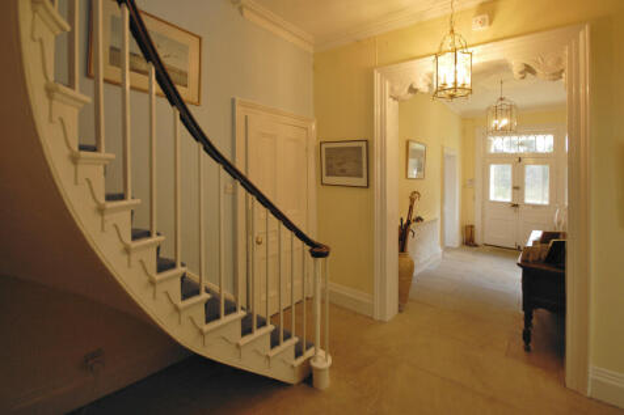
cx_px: 312
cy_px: 208
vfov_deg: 77.3
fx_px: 260
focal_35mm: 15
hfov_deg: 100.4
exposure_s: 1/30
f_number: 4
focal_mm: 10
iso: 200
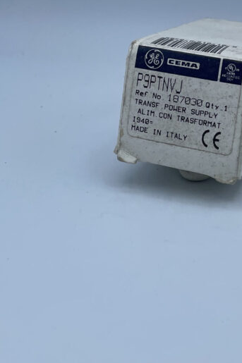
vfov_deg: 45.0
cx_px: 206
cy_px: 94
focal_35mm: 42
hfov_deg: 30.8
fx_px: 424
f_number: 1.6
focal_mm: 4.2
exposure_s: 1/3300
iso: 50
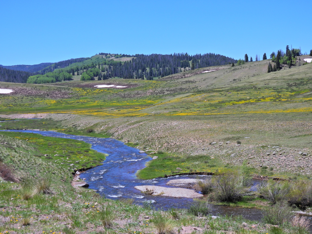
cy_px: 117
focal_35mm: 55
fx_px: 496
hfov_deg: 34.9
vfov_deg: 26.6
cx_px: 156
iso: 100
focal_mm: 9.8
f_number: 3.5
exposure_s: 1/1600
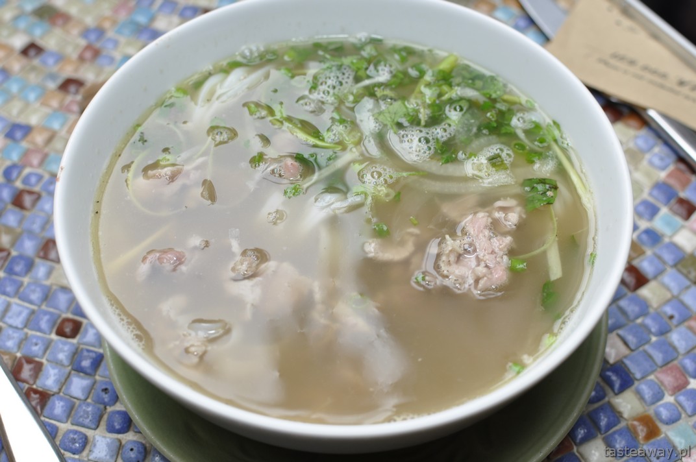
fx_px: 1014
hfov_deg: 37.9
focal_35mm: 52
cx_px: 348
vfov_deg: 25.7
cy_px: 231
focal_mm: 35
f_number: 5.6
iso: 220
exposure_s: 1/125
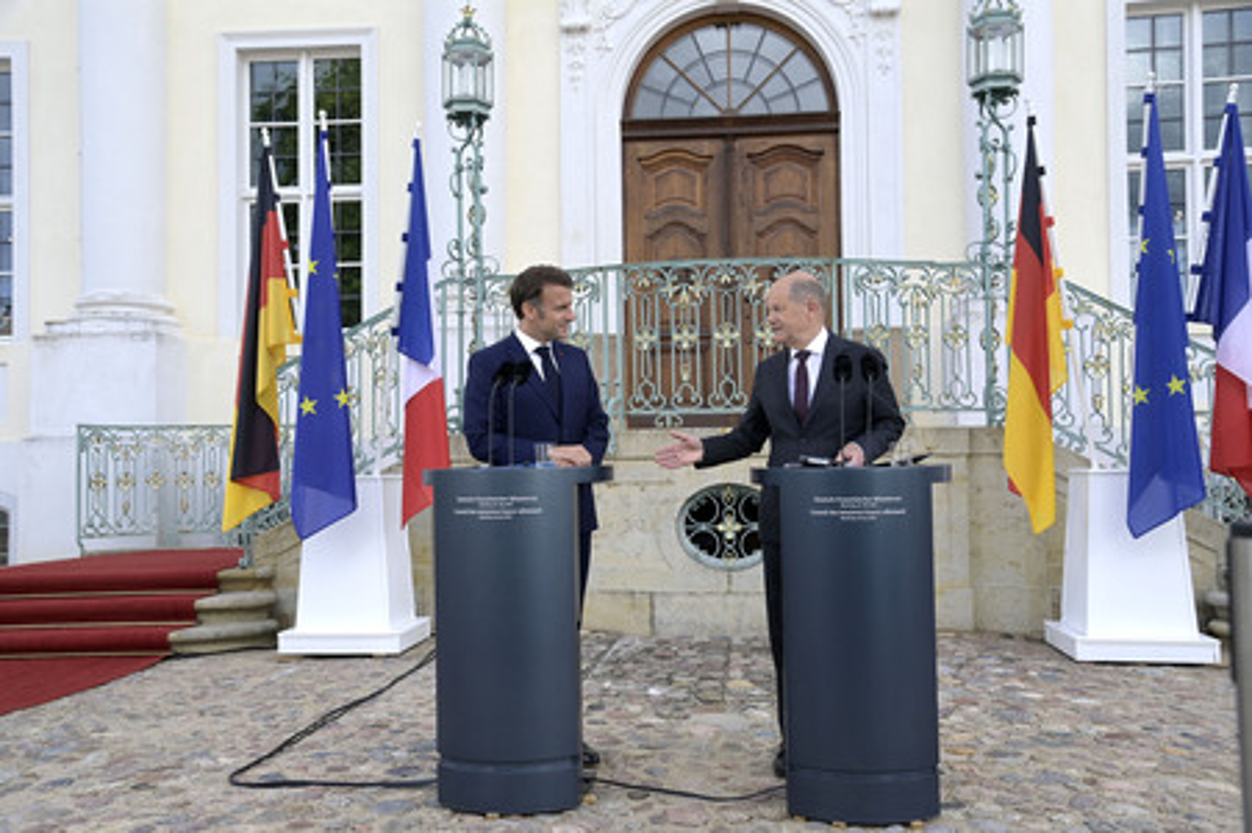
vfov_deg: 38.8
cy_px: 416
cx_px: 626
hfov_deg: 55.8
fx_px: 1182
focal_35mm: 34
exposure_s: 1/1000
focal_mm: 34
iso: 1000
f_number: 6.3
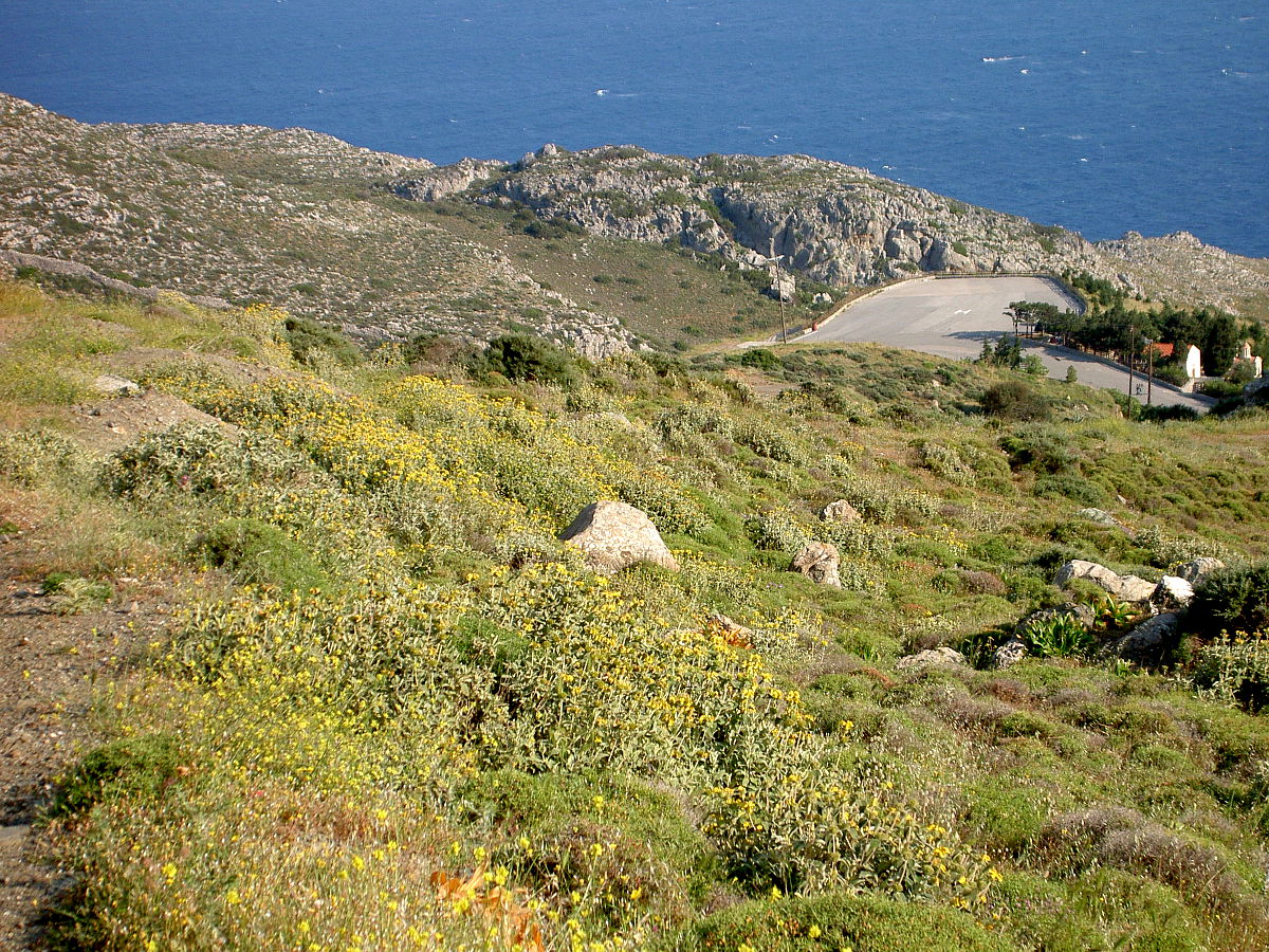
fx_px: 3739
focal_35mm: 102
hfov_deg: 19.3
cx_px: 634
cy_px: 476
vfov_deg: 14.5
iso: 50
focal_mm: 16.8
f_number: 4.9
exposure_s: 1/250
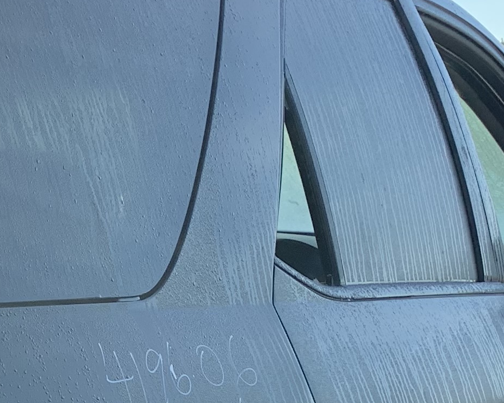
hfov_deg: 15.8
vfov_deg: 13.4
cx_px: -285
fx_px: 1641
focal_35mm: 110
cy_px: 544
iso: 25
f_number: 1.8
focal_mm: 4.25
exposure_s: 1/474
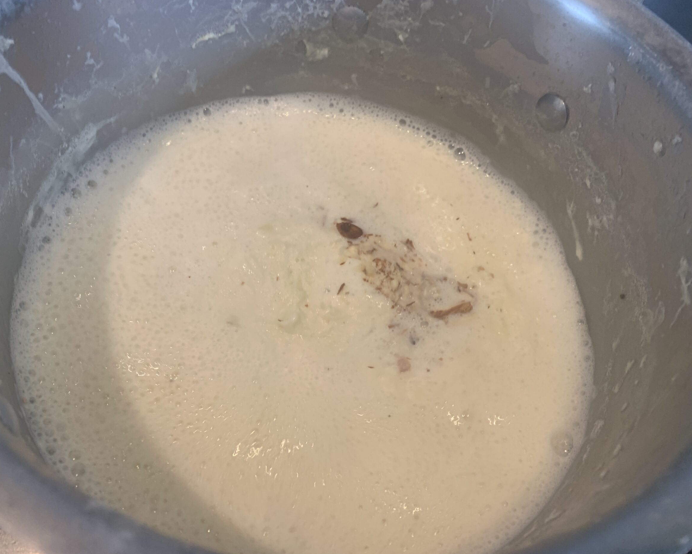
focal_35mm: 28
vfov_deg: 51.5
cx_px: 313
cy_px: 276
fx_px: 573
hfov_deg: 62.1
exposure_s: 1/50
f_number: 1.8
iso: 80
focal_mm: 4.25
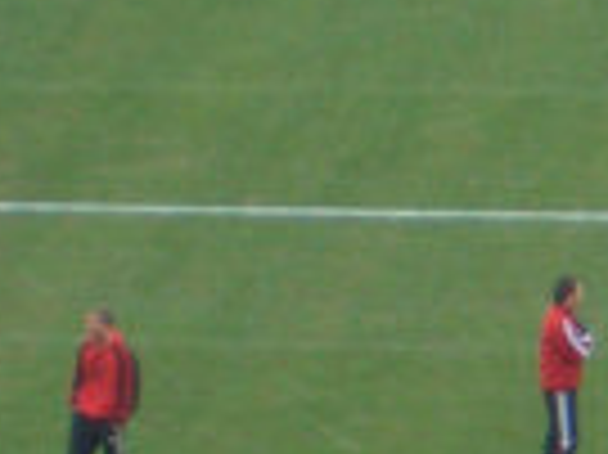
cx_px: 405
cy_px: 591
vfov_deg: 3.8
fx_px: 6809
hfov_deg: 5.1
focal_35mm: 388
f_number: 4.8
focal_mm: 17.4
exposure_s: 1/60
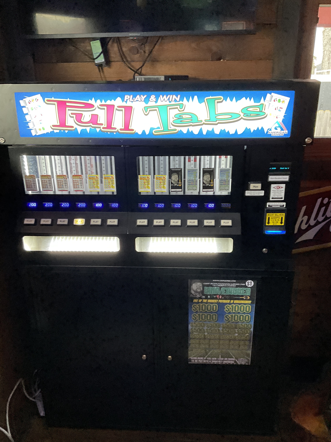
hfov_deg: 48.2
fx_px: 370
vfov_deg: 61.7
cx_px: 166
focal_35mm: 29
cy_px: 221
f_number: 1.8
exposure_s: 1/60
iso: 250
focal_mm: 3
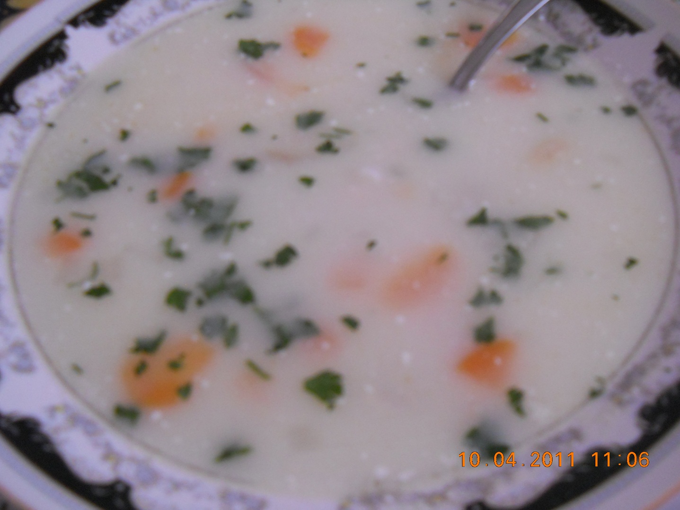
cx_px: 340
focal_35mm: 41
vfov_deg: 35.1
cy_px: 255
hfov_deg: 45.8
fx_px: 805
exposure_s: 1/30
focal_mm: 6.72
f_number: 3.1
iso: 320
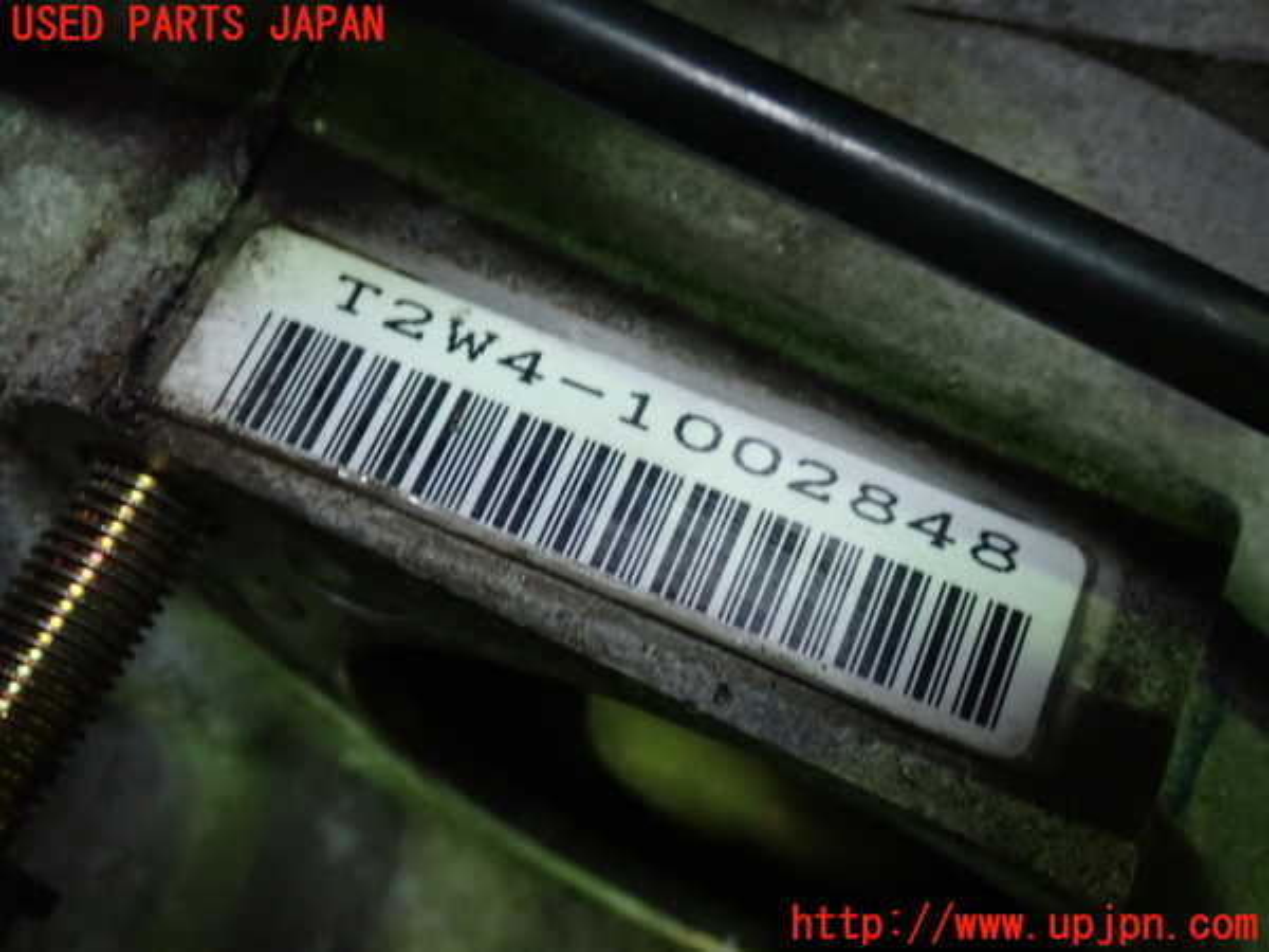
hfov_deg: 40.4
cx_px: 634
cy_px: 476
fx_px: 1723
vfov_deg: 30.9
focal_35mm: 47
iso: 800
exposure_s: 1/20
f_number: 3.1
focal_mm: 8.4
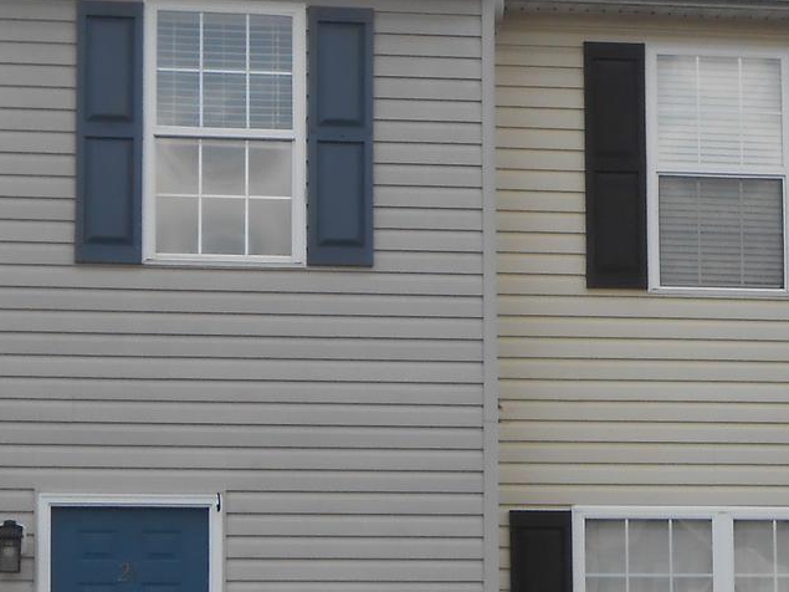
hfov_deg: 13.9
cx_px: 539
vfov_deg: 10.4
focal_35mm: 142
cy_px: 453
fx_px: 3236
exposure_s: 1/40
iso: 80
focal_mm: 7.8
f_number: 4.5
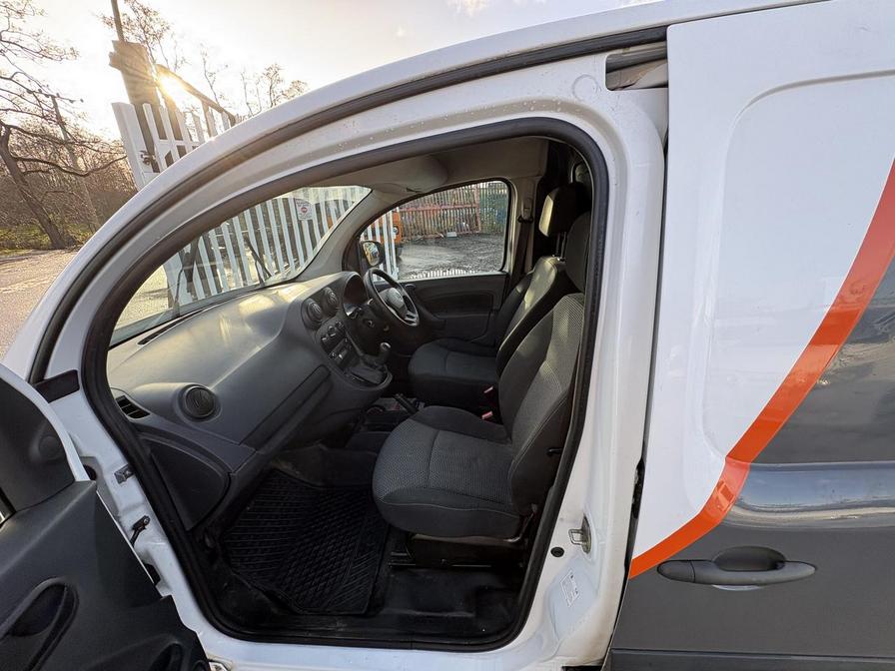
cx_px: 448
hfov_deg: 102.1
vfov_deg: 85.7
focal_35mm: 14
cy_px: 336
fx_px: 362
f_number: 2.2
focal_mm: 2.22
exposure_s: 1/123
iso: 40
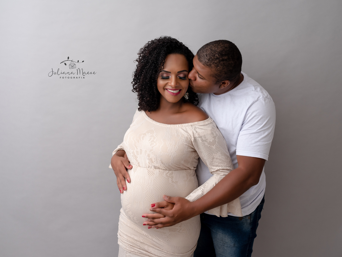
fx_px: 375
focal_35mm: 38
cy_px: 128
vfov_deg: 37.7
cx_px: 182
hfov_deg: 48.9
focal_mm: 35
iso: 250
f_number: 3.5
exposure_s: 1/160
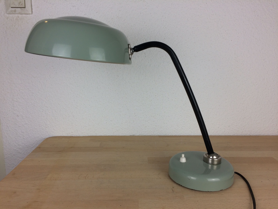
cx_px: 139
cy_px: 104
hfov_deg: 61.7
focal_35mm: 29
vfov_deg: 48.2
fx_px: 233
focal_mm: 4.15
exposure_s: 1/100
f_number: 2.2
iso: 50
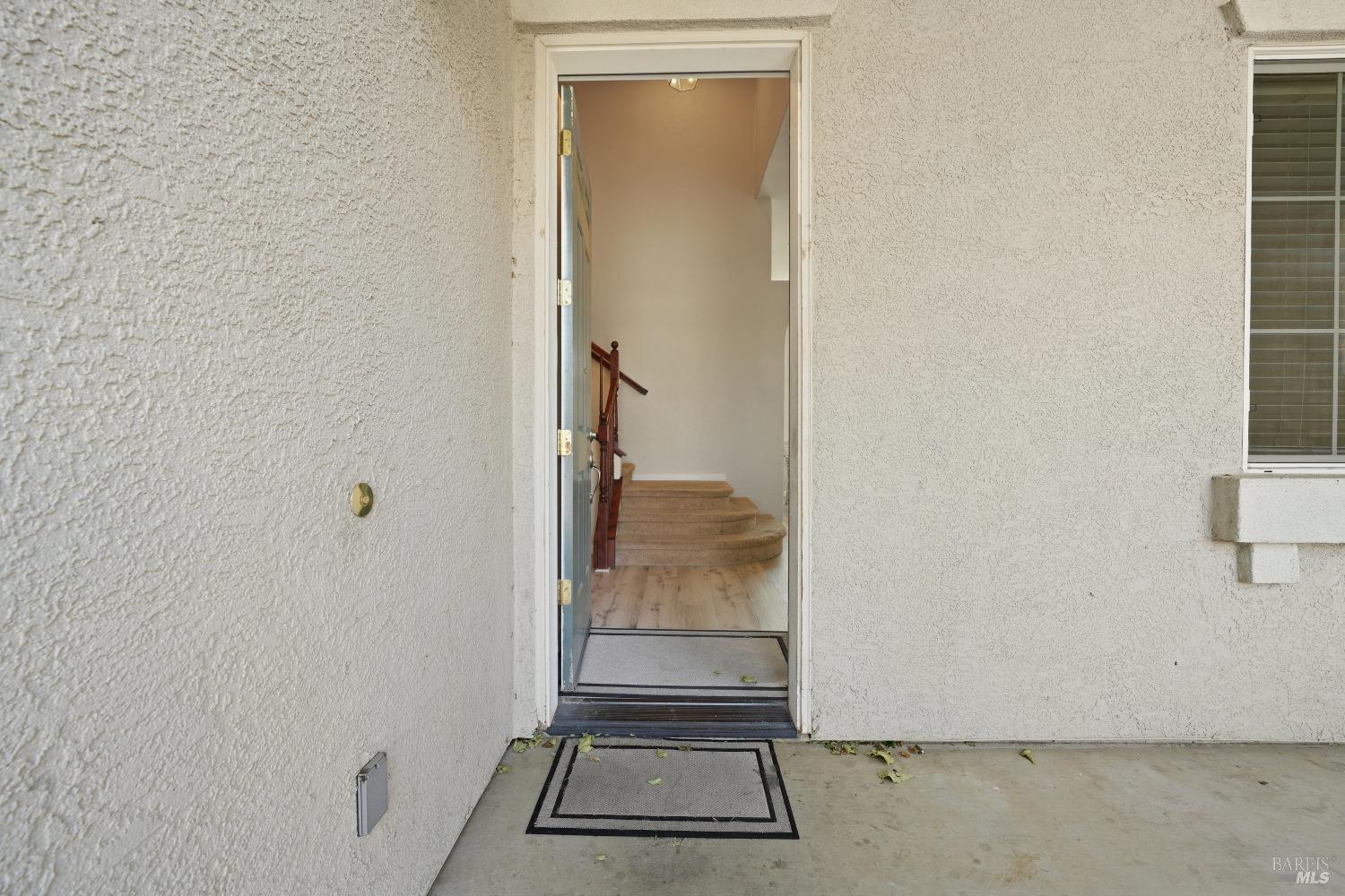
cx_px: 672
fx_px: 486
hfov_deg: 108.3
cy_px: 448
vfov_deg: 85.4
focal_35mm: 13
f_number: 8
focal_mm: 13
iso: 200
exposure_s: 1/5
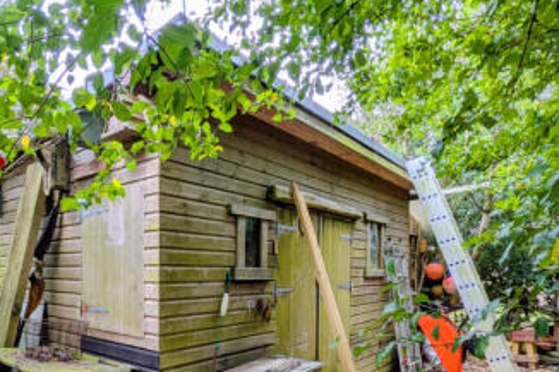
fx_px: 404
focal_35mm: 26
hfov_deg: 68.9
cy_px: 282
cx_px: 230
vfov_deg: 47.5
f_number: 2.2
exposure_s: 1/112
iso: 61
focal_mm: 1.83
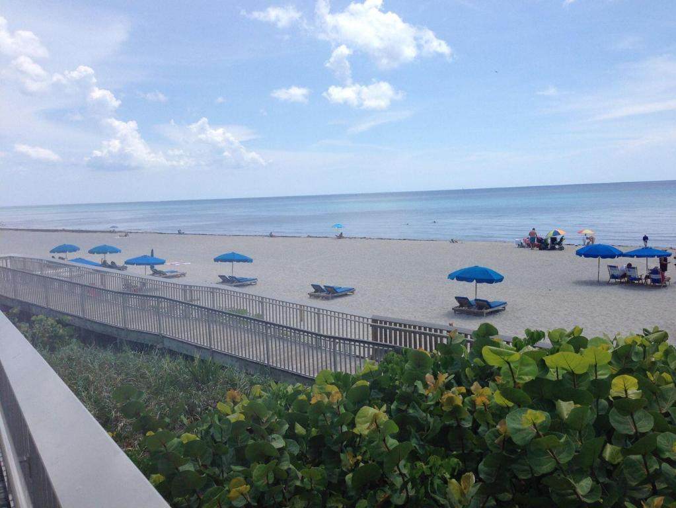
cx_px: 338
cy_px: 254
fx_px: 645
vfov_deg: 43.0
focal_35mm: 33
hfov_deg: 55.3
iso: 50
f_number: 2.4
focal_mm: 4.12
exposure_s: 1/1748
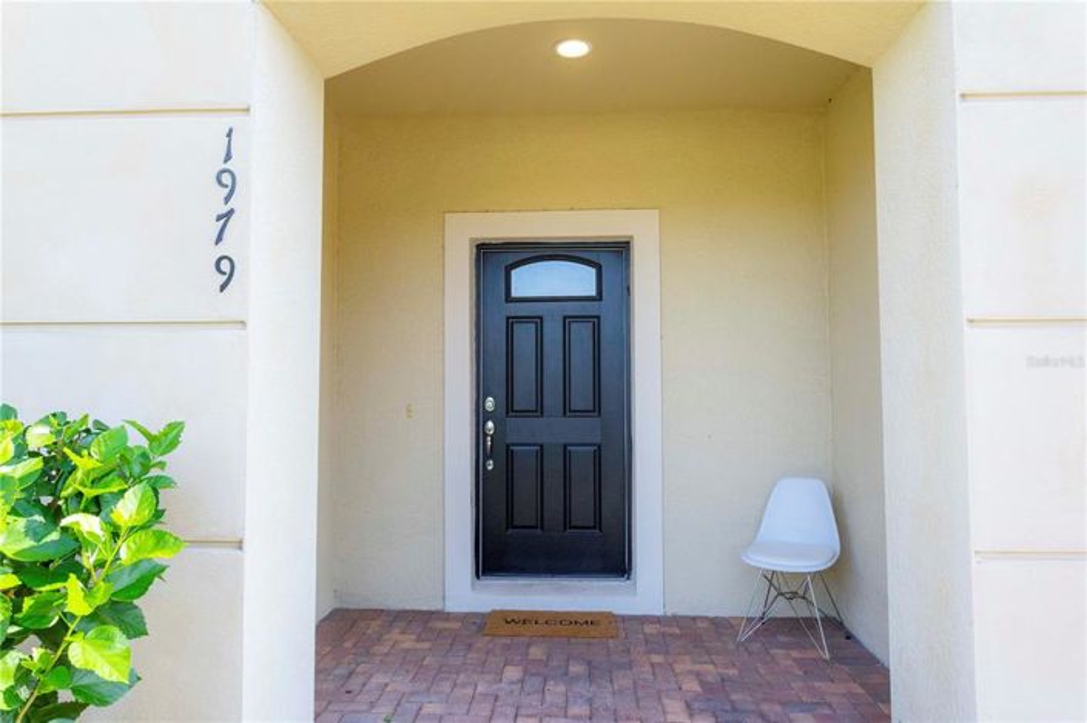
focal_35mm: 23
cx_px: 544
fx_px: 694
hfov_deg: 76.1
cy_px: 362
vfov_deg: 55.0
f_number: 8
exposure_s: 1/500
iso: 1250
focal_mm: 23
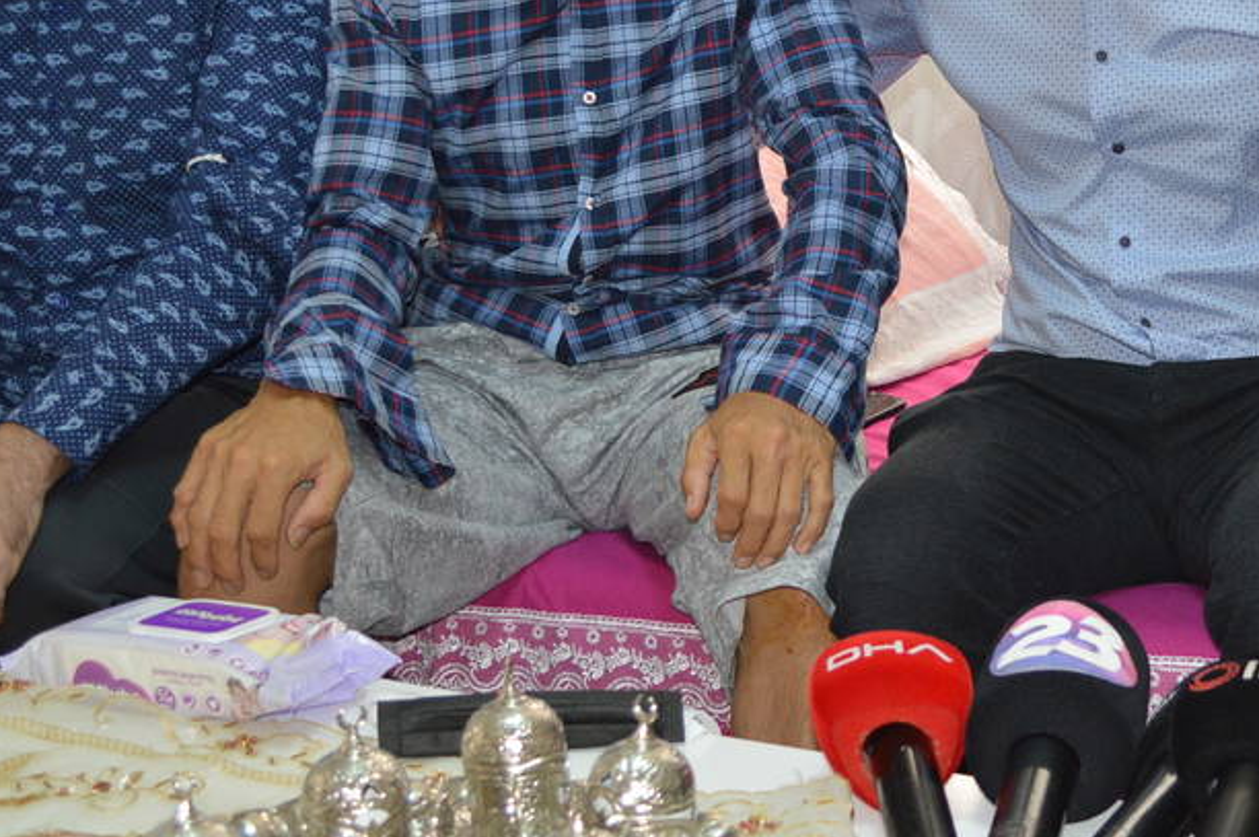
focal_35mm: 69
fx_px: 2411
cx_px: 981
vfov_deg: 19.5
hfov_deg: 28.7
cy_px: 182
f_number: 3.8
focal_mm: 22
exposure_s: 1/60
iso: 450
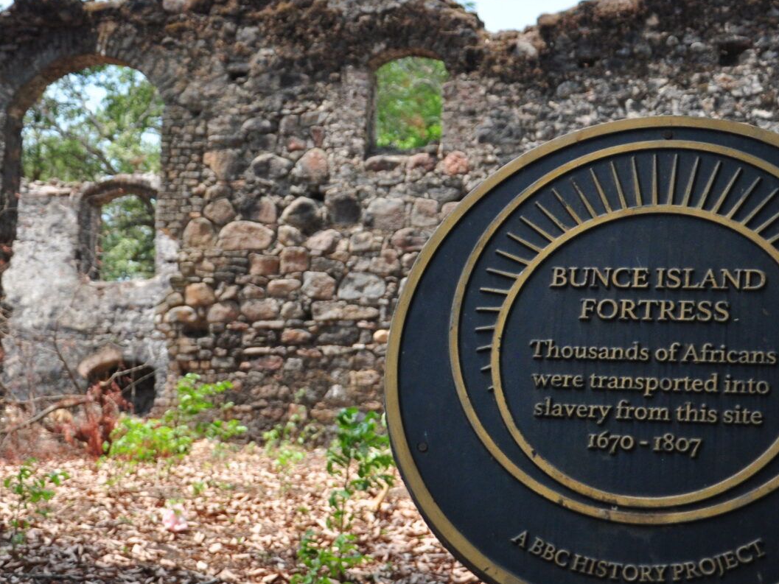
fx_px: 1508
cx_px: 377
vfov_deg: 21.9
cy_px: 281
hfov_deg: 29.0
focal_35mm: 67
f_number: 3.8
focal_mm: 24
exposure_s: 1/2000
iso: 500
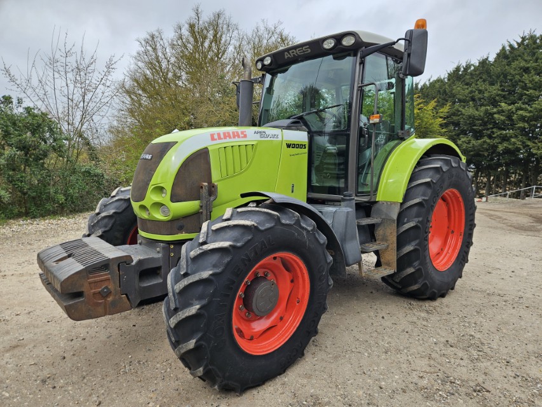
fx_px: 360
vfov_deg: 58.9
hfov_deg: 73.9
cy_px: 204
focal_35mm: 23
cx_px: 271
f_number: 1.8
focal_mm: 5.4
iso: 25
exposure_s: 1/647
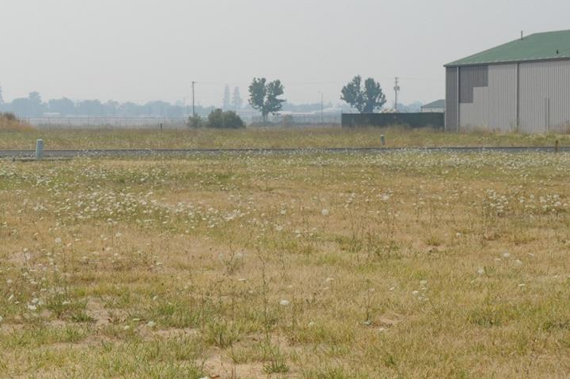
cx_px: 162
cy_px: 191
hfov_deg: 19.4
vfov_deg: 13.0
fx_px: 1661
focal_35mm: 105
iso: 2000
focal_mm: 50
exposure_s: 1/6400
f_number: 8
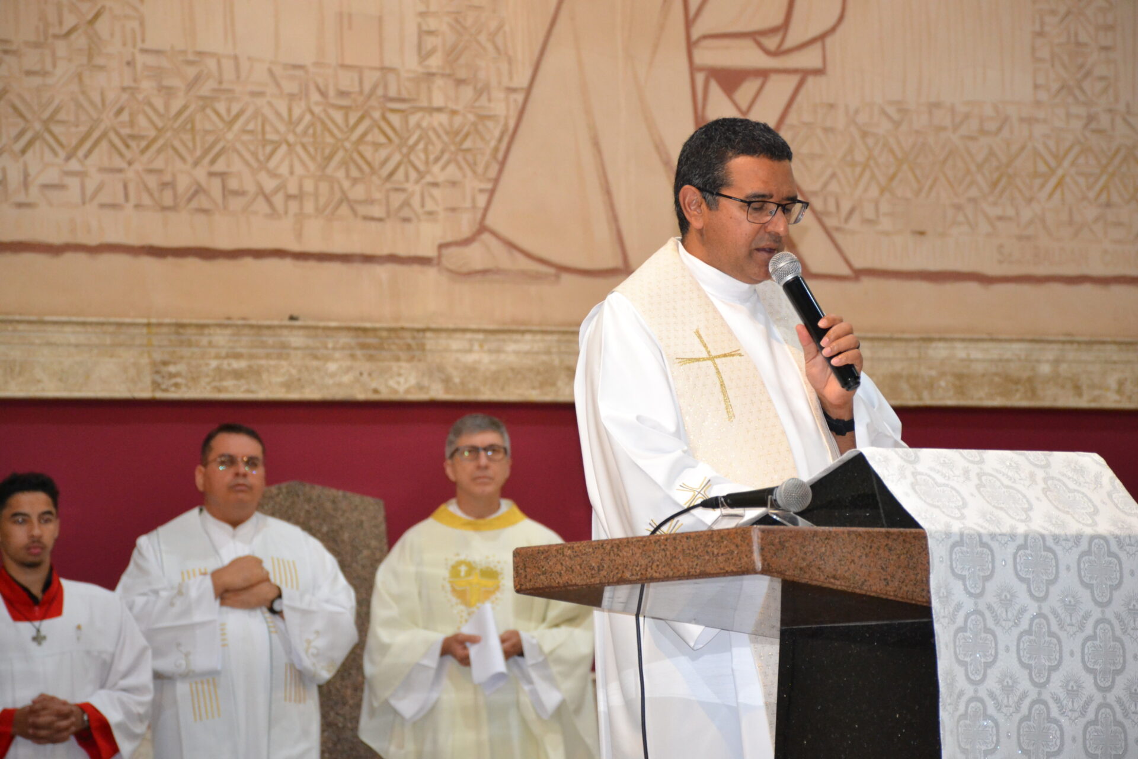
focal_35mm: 158
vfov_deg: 8.7
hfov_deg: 13.0
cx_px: 569
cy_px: 380
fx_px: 4978
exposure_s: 1/60
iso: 1800
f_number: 5.6
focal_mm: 105
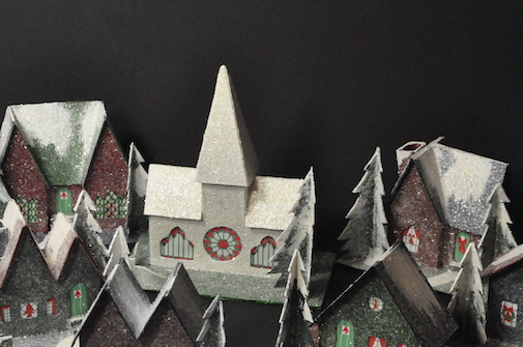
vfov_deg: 12.0
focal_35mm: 114
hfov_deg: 18.0
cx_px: 208
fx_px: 1654
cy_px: 246
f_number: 9
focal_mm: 48
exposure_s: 1/320
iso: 3200
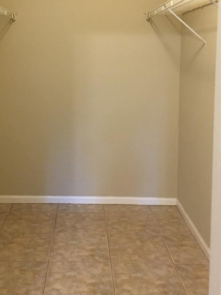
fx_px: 400
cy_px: 86
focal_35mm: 47
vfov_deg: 39.7
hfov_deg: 30.6
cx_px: 71
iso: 100
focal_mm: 4.15
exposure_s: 1/10
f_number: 2.2
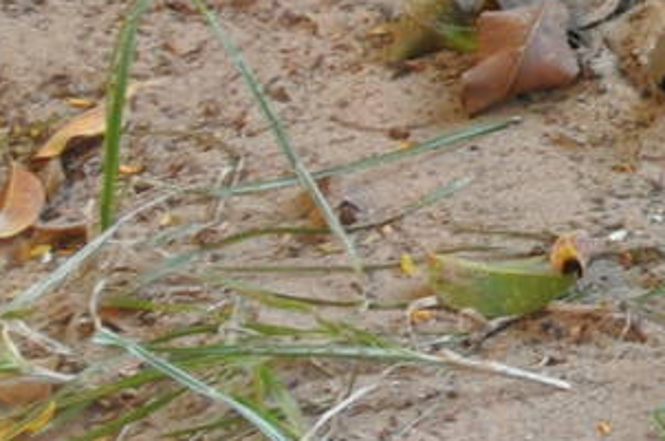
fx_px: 12608
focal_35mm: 684
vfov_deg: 2.0
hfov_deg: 3.0
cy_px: -720
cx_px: 1740
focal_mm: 86
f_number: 5.6
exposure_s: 1/125
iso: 1100
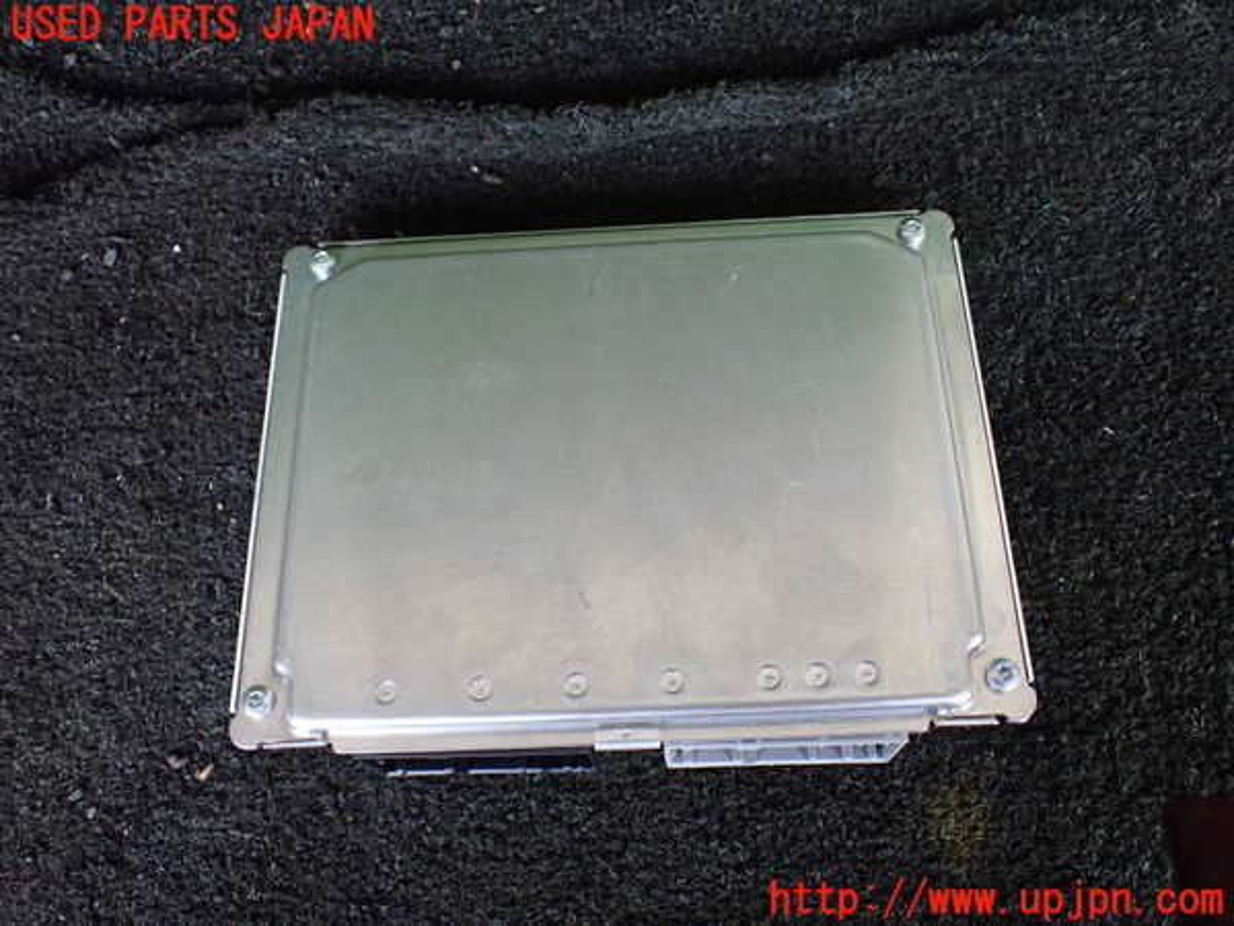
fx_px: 1069
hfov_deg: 60.0
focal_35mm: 30
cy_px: 463
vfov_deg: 46.8
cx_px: 617
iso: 640
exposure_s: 1/125
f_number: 2.3
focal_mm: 5.4
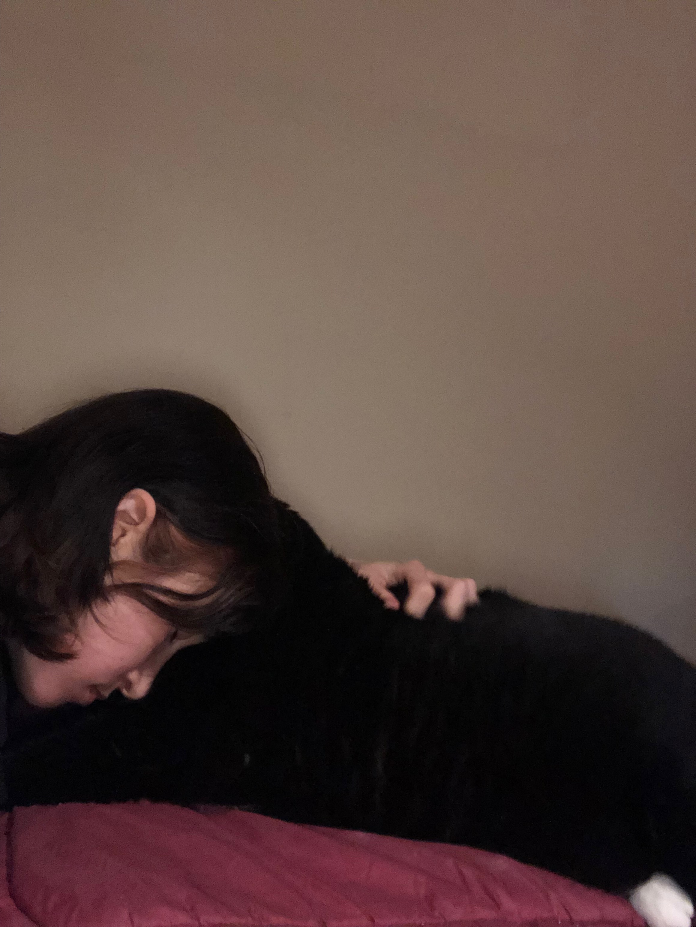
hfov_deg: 44.2
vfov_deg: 56.8
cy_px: 464
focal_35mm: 32
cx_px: 348
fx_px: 857
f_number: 2.2
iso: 400
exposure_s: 1/16
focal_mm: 2.87
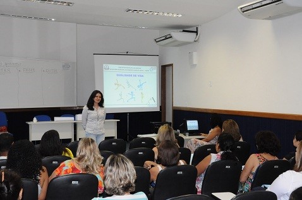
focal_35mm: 45
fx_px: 377
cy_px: 100
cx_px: 151
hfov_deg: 43.7
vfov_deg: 29.8
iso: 2500
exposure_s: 1/40
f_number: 13
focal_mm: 30
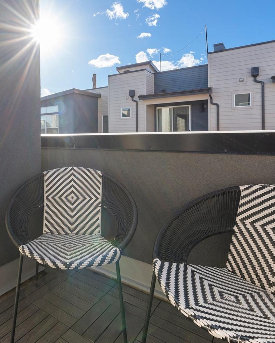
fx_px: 241
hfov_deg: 56.7
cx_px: 71
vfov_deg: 70.9
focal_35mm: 24
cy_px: 170
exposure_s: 1/160
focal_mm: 16.5
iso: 640
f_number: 11
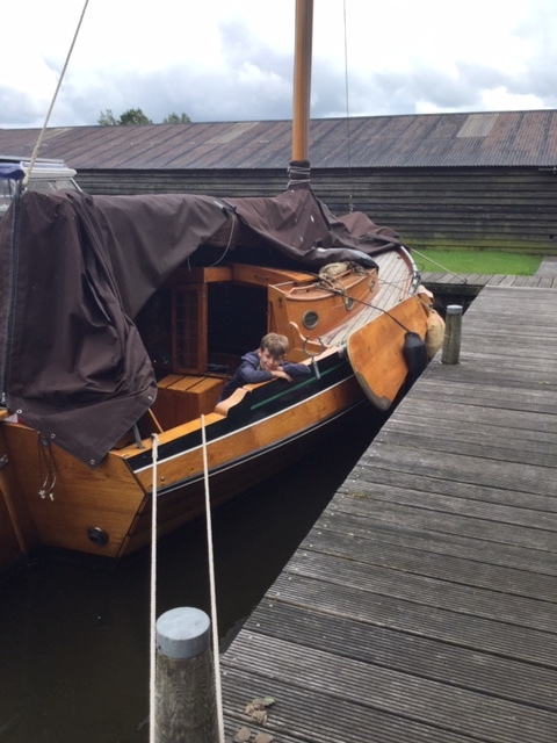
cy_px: 372
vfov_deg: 58.4
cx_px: 278
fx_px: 665
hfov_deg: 45.4
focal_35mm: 31
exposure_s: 1/519
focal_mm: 3.3
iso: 25
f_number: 2.4
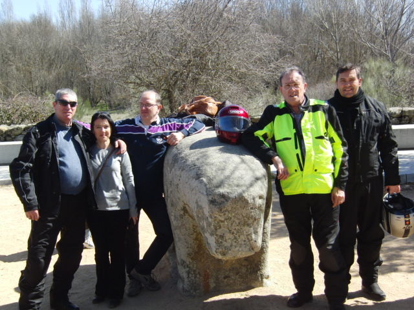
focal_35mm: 48
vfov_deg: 30.3
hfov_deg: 39.7
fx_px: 574
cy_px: 155
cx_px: 207
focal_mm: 8.4
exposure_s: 1/320
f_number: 4
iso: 100
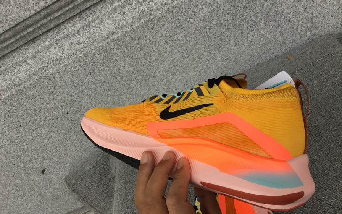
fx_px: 308
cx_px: 171
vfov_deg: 38.2
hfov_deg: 58.1
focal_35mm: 33
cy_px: 124
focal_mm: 3.3
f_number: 2.4
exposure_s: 1/33
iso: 25
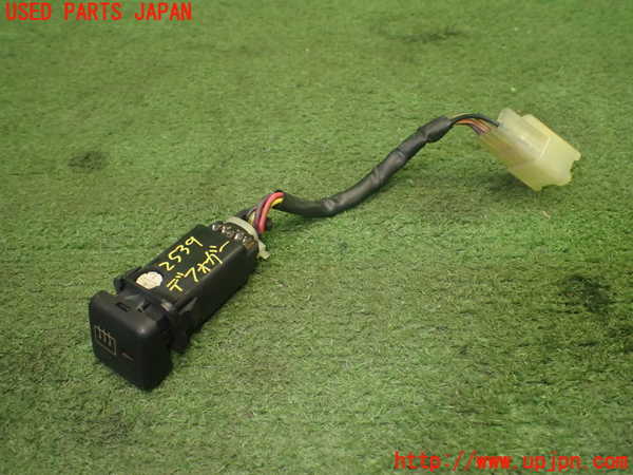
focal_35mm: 30
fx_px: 549
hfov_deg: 60.0
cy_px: 238
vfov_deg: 46.8
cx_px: 316
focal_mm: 5.4
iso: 500
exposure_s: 1/125
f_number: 2.3
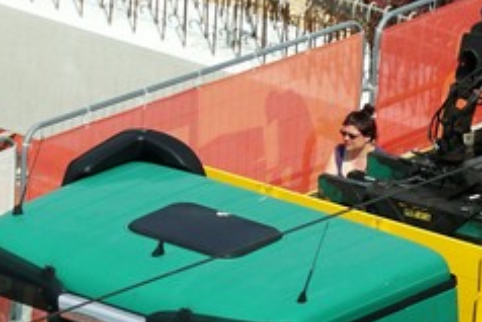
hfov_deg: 4.5
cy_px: 309
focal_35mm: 453
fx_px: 6069
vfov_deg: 3.0
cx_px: 589
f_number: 14
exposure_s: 1/200
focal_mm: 90
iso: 160
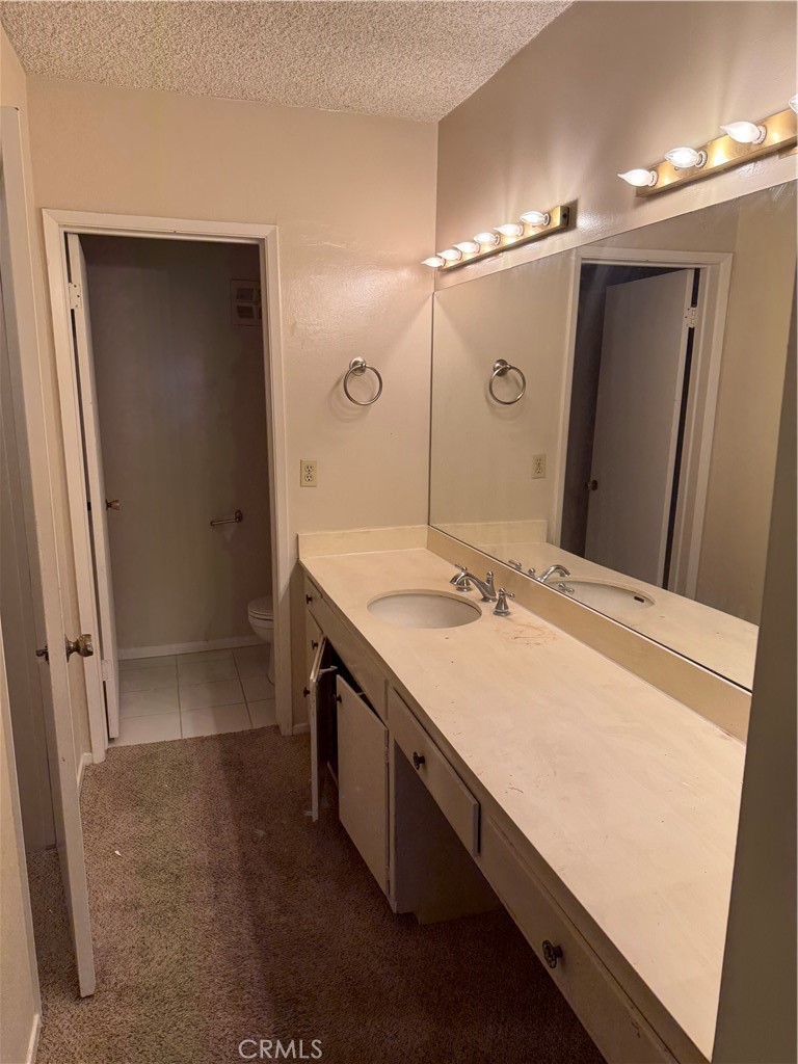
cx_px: 399
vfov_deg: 71.6
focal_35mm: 24
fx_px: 738
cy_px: 532
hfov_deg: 56.8
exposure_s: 1/120
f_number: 1.78
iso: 80
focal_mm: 6.76
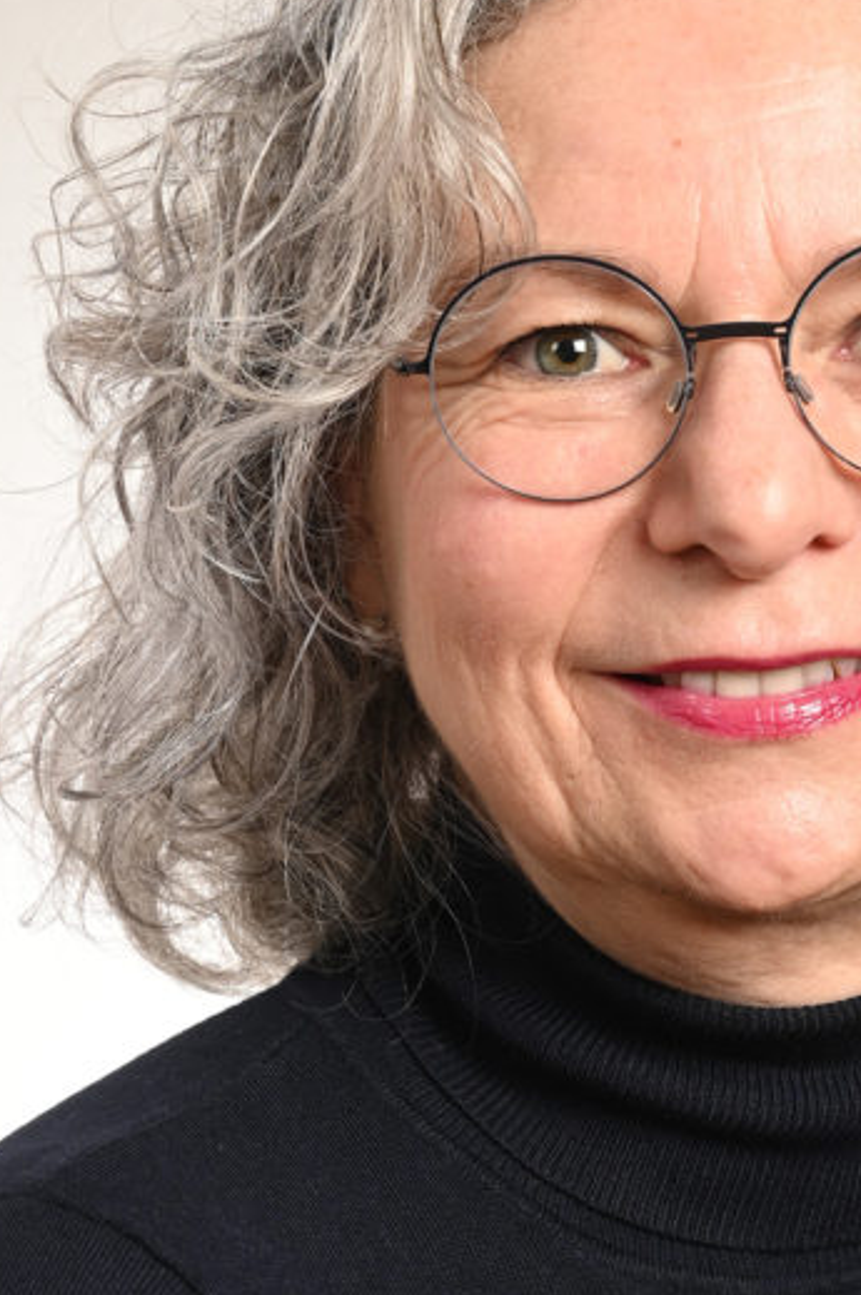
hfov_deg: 9.9
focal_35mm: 138
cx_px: 713
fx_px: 4960
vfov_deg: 14.9
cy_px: 781
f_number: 8
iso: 125
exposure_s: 1/160
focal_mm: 70
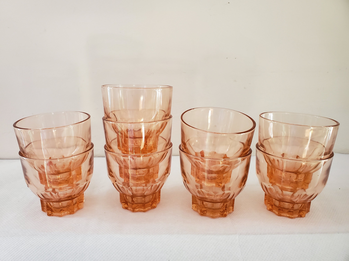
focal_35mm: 26
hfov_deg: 67.3
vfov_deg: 53.1
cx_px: 174
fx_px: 262
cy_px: 130
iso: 320
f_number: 2.4
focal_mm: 4.3
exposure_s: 1/39
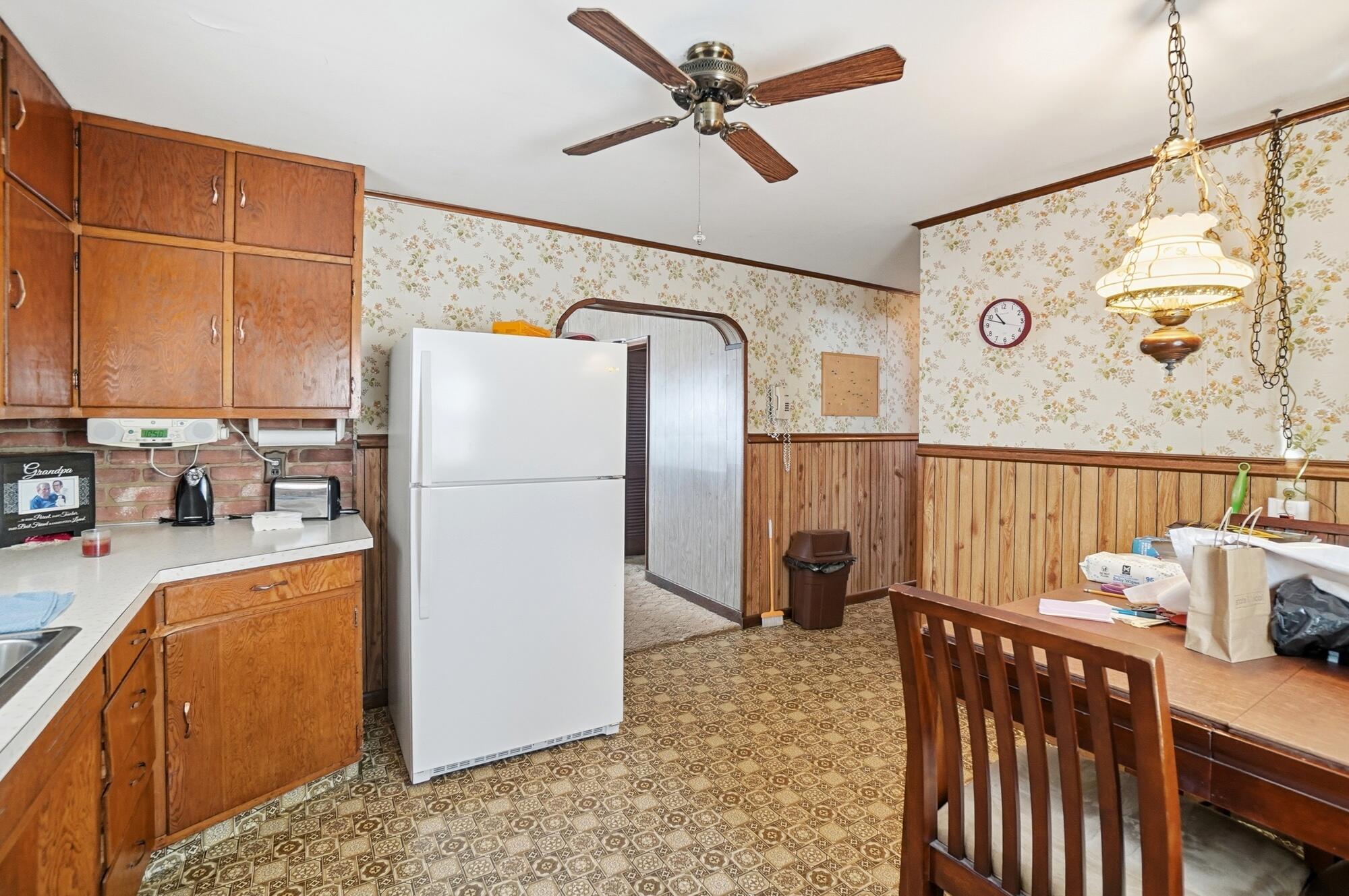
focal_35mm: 15
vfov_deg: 77.2
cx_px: 674
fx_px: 561
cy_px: 448
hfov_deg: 100.4
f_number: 5.6
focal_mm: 10
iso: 125
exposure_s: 1/50
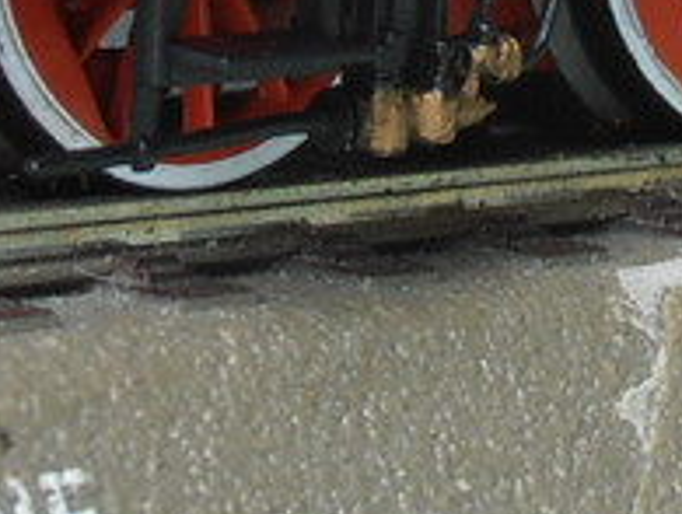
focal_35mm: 202
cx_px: 324
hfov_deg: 9.8
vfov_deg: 7.1
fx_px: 3987
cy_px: -552
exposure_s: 1/6
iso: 125
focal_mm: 6.61
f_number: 3.9
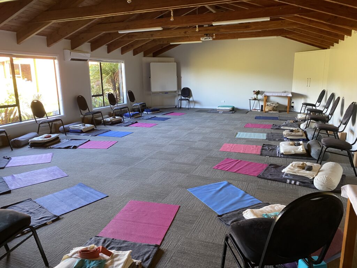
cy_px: 134
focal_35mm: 26
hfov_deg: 67.3
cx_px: 178
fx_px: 268
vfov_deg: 53.1
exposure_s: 1/60
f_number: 1.8
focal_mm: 4.25
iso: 200
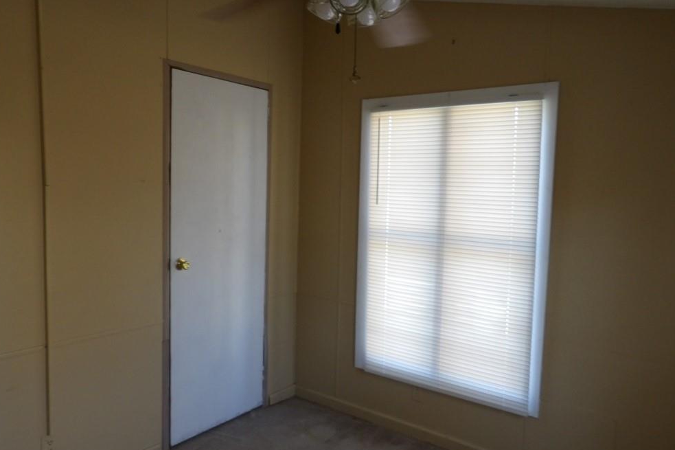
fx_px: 487
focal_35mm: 26
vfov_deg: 49.5
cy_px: 229
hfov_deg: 69.4
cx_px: 330
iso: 177
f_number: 3.2
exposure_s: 1/33
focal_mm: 4.3
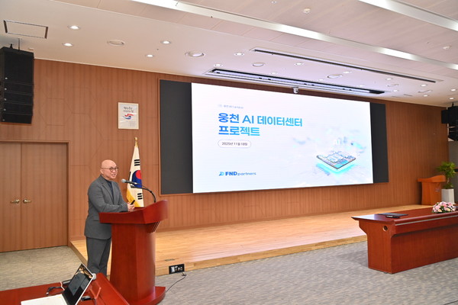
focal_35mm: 31
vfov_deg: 42.3
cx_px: 229
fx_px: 394
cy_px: 152
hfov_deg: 60.3
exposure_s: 1/250
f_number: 5.6
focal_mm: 31
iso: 1000
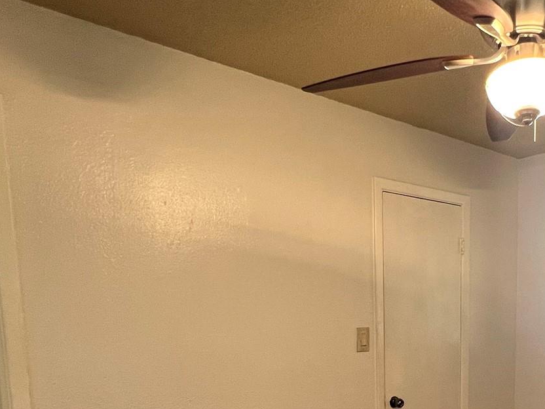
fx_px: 504
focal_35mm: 32
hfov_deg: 53.4
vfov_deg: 40.5
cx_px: 428
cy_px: 375
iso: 125
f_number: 1.8
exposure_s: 1/60
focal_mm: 1.57
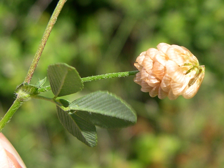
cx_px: 112
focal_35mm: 38
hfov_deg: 49.0
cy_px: 84
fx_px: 246
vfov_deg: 37.7
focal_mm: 8
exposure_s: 1/142
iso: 100
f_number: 7.6
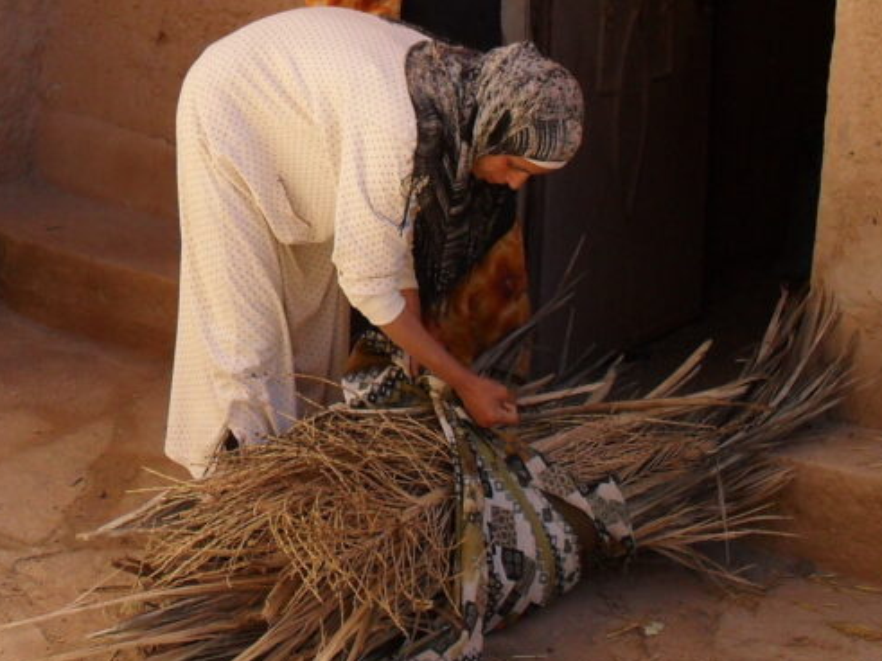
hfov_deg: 24.9
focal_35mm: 77
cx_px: 154
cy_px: 92
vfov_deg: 18.9
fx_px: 1961
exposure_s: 1/500
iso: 100
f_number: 3.2
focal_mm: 6.3
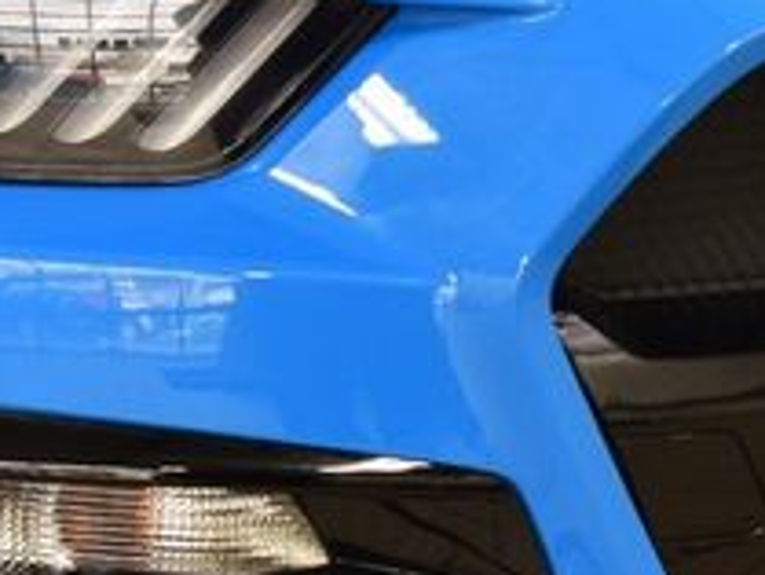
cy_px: 445
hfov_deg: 12.6
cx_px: 750
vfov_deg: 9.6
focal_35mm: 154
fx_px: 3416
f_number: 6.3
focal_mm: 35
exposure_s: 1/15
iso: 400
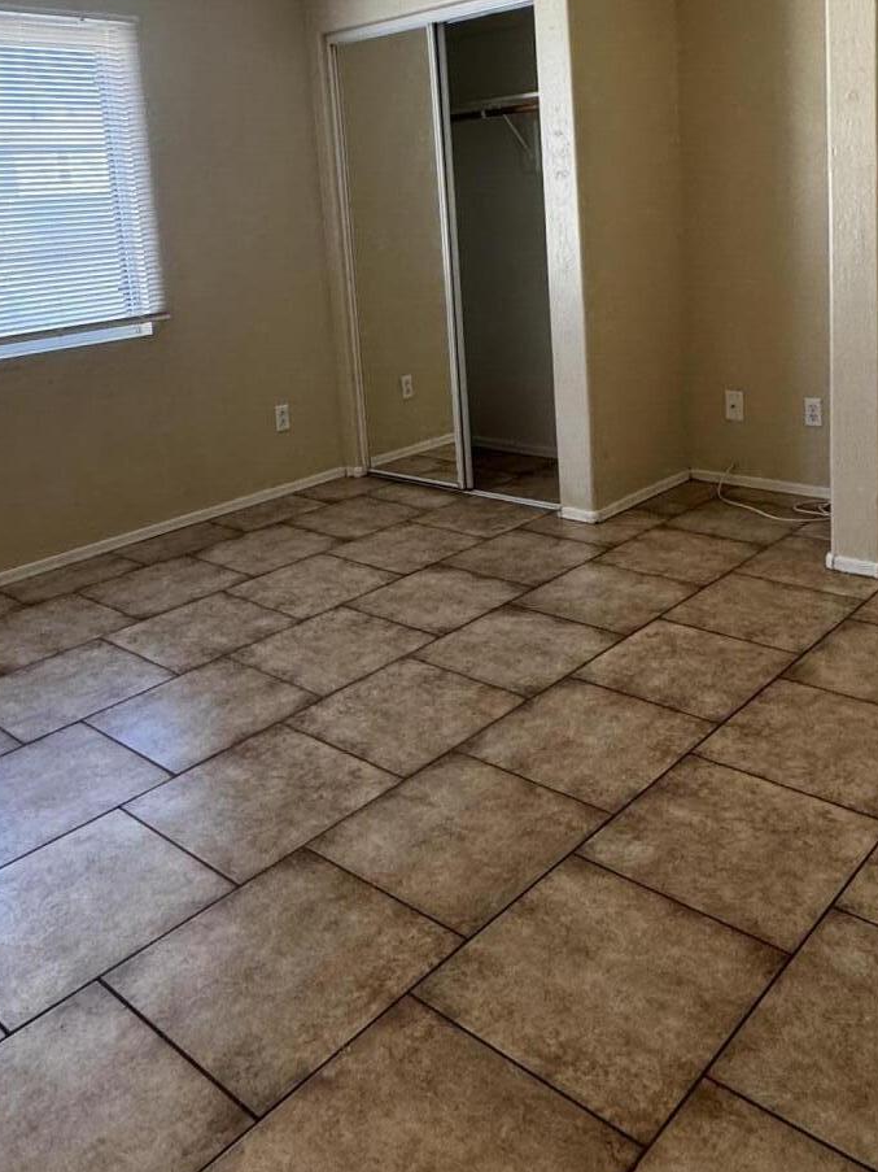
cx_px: 458
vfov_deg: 56.7
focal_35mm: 31
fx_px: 1049
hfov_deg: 45.4
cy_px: 363
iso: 200
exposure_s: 1/60
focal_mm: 2.22
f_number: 2.2
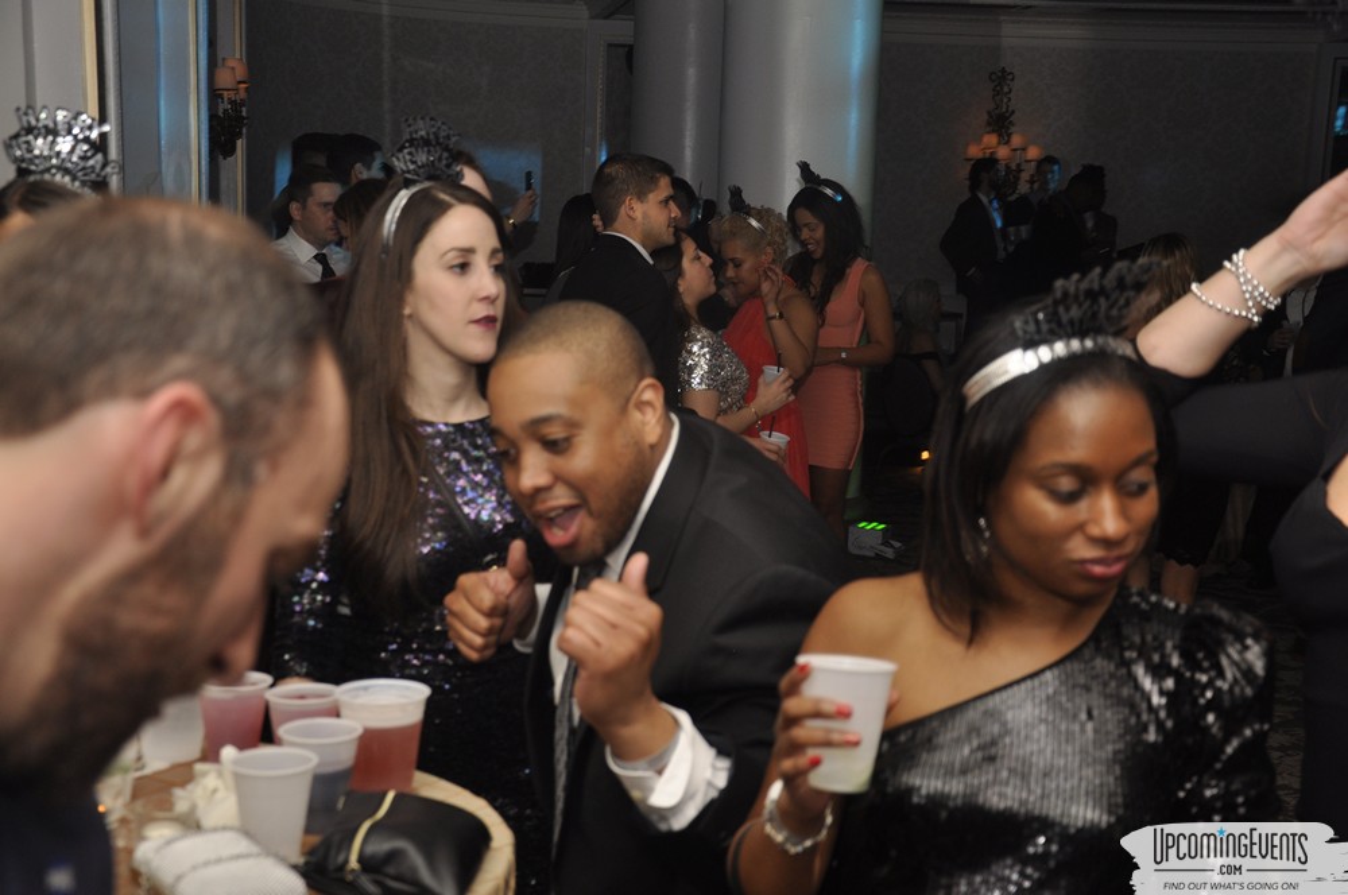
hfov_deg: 37.9
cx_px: 674
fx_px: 1963
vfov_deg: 25.7
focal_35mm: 52
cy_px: 448
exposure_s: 1/60
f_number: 5
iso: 400
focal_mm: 35
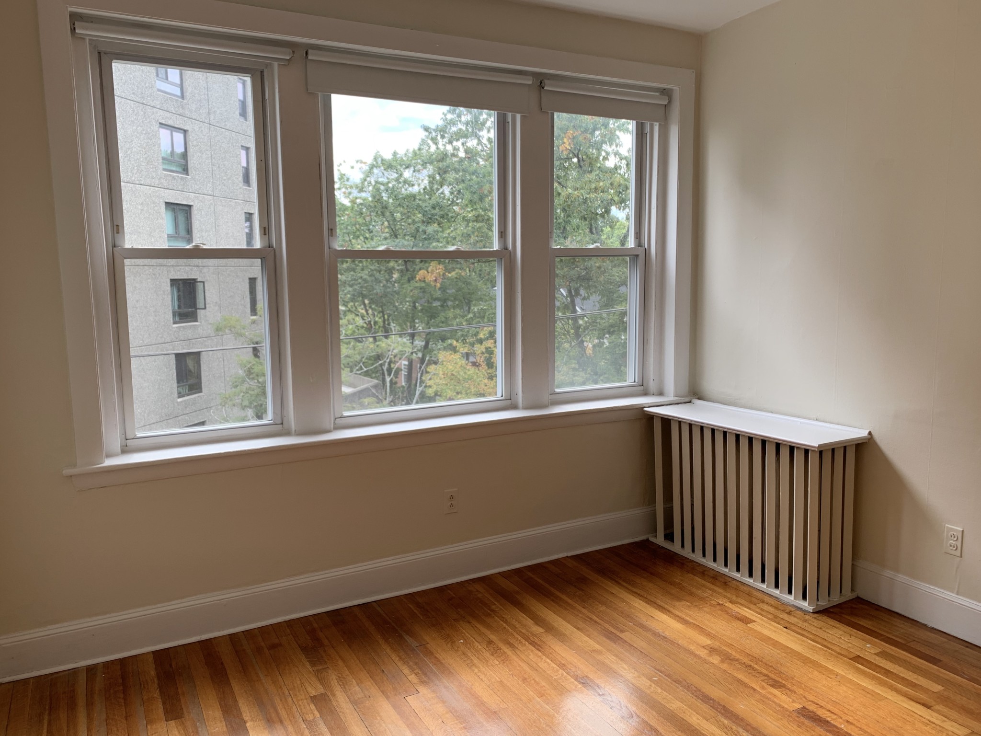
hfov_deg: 67.3
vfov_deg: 53.1
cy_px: 368
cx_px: 490
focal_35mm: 26
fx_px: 737
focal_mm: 4.25
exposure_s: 1/179
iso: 25
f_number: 1.8
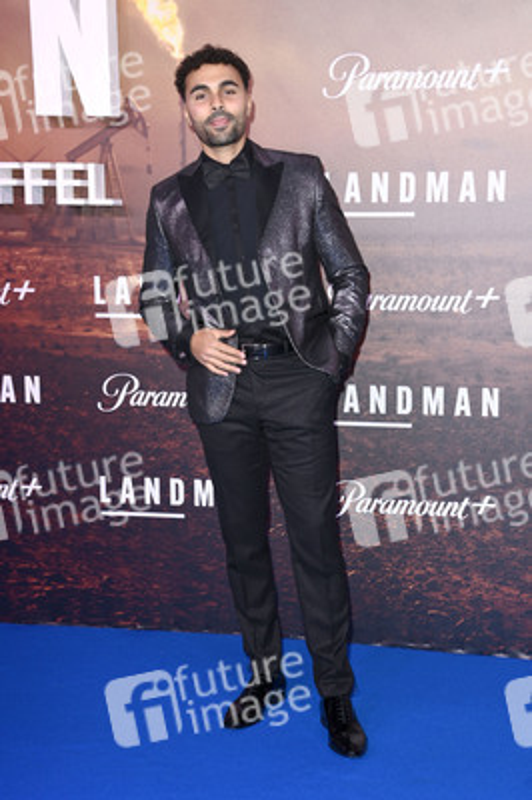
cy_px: 400
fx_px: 1377
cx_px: 266
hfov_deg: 21.9
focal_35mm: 62
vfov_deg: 32.4
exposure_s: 1/200
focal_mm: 62
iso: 400
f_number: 5.6
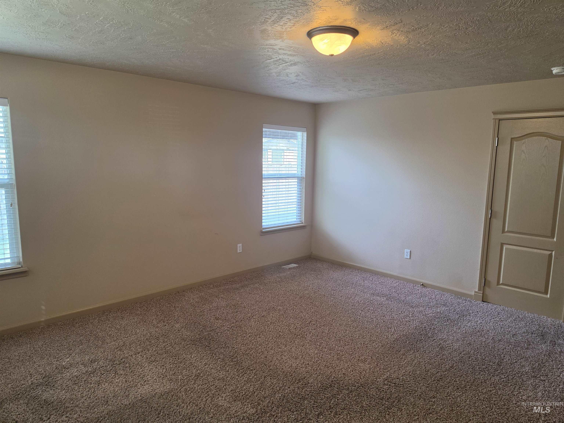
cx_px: 282
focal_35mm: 23
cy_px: 212
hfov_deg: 73.9
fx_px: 375
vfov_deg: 58.9
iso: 100
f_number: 1.4
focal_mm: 6.5
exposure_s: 1/180
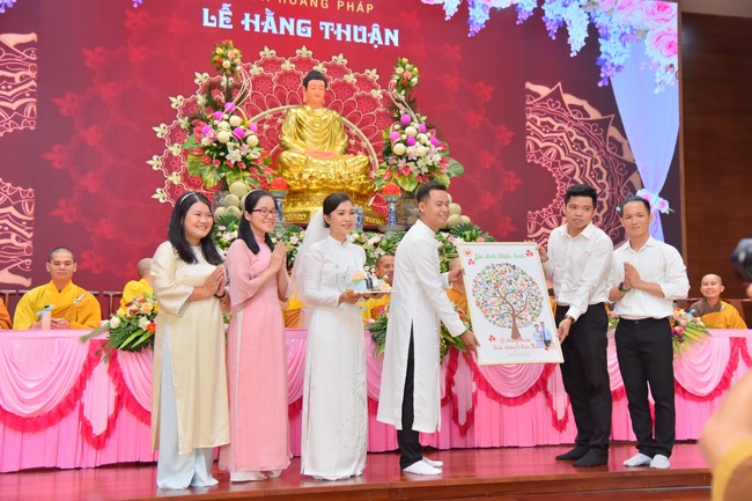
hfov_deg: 48.5
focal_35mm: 40
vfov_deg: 33.4
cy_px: 250
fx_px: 835
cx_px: 376
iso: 1250
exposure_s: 1/200
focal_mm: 40
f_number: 5
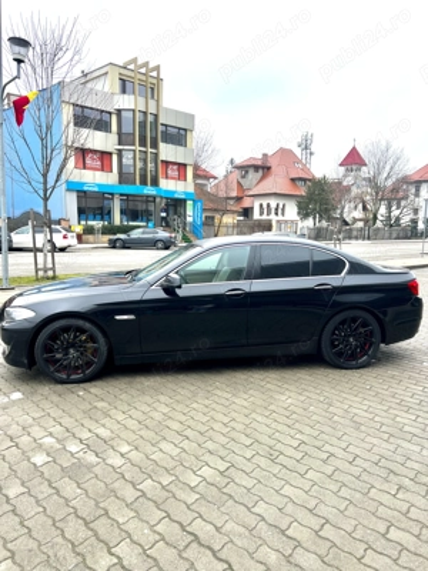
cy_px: 286
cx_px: 214
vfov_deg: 67.3
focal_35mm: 26
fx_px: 429
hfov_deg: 53.1
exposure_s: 1/924
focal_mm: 5.7
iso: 50
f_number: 1.5
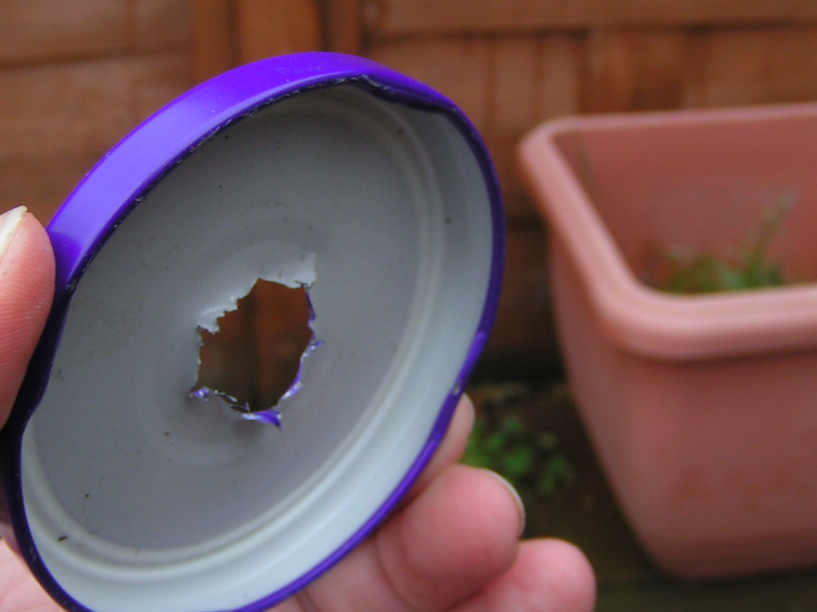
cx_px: 310
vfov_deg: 27.5
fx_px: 1251
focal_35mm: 53
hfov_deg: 36.0
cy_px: 348
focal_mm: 5.8
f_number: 3.5
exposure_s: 1/60
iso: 50
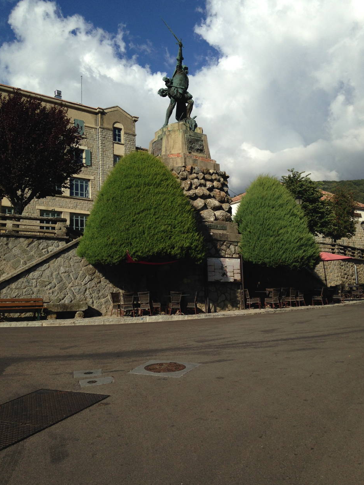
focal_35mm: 34
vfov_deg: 53.9
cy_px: 243
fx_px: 477
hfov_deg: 41.8
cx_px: 186
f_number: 2.4
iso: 50
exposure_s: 1/2169
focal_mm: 4.12
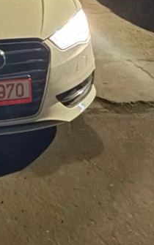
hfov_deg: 19.7
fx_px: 395
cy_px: -107
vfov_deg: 26.6
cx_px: -65
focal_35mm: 59
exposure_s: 1/10
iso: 2500
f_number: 2.2
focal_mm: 2.22
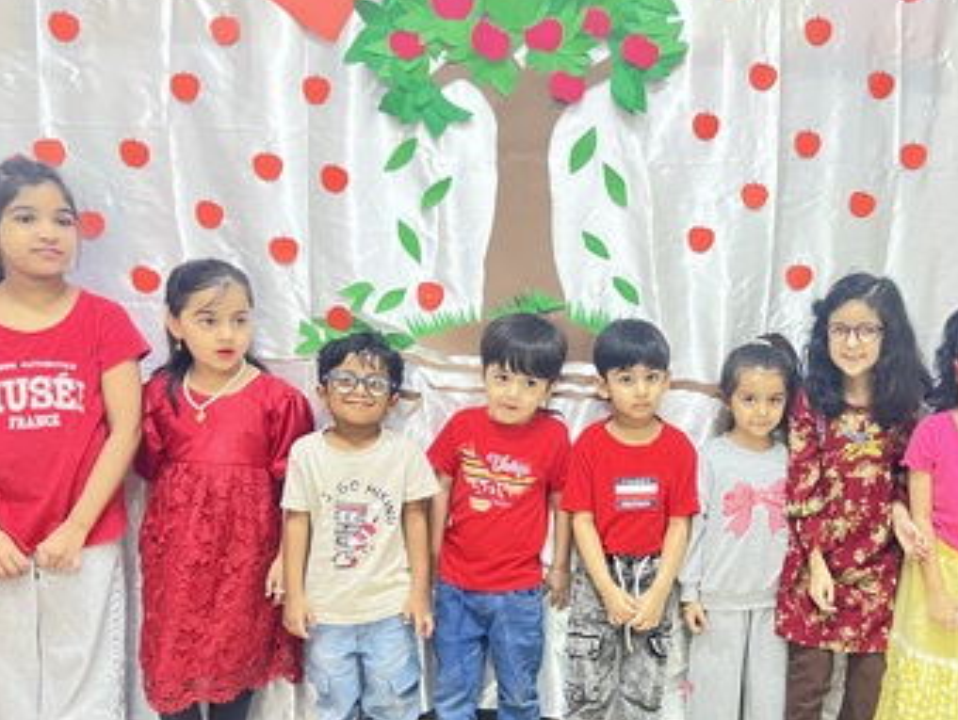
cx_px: 637
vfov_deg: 40.4
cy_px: 464
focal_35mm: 35
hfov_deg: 51.6
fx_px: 970
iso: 640
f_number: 1.5
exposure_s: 1/40
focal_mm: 5.7
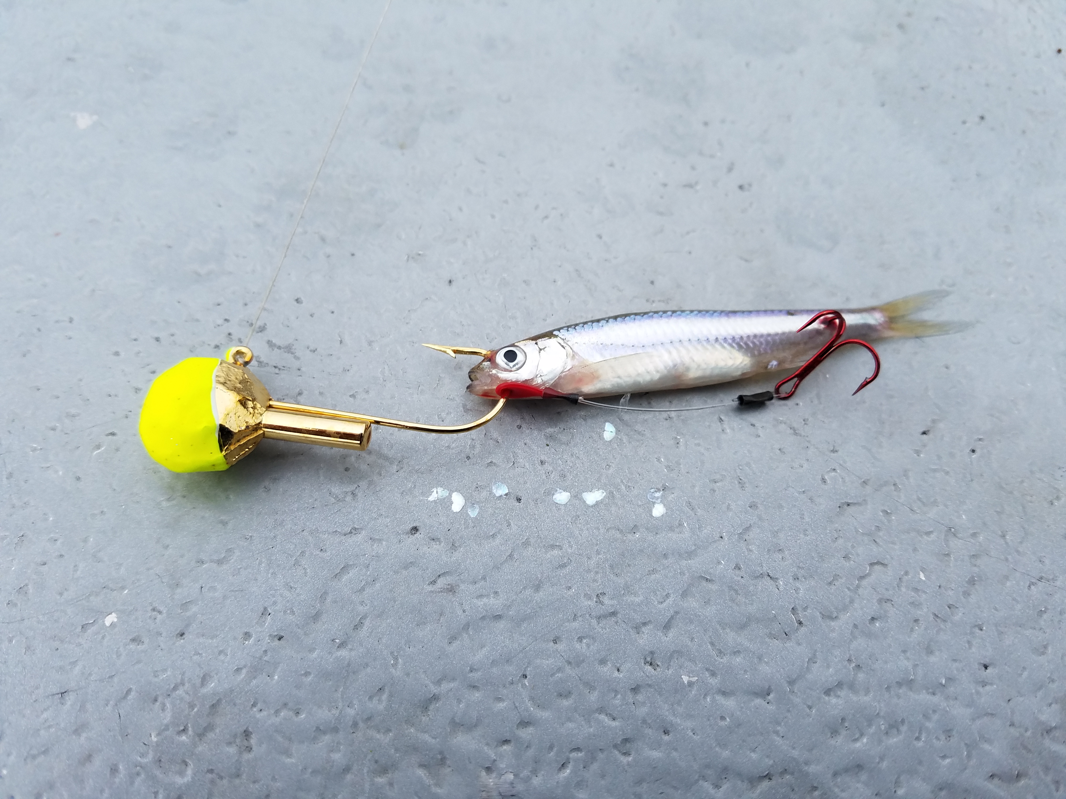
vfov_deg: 53.1
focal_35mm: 26
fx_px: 801
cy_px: 400
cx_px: 533
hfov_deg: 67.3
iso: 50
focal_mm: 4.2
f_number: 1.7
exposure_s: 1/454
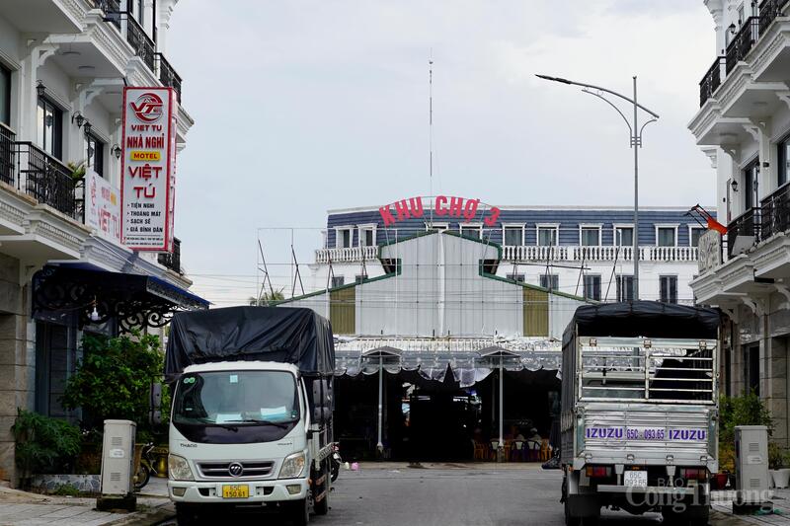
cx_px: 395
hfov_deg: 19.5
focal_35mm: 105
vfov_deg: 13.0
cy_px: 263
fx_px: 2304
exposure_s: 1/400
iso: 100
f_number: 5
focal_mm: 70
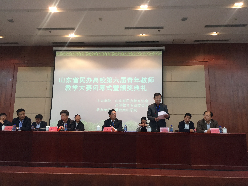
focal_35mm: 29
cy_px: 93
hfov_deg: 61.7
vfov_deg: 48.2
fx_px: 208
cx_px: 124
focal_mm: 4.15
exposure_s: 1/33
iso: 125
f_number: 2.2
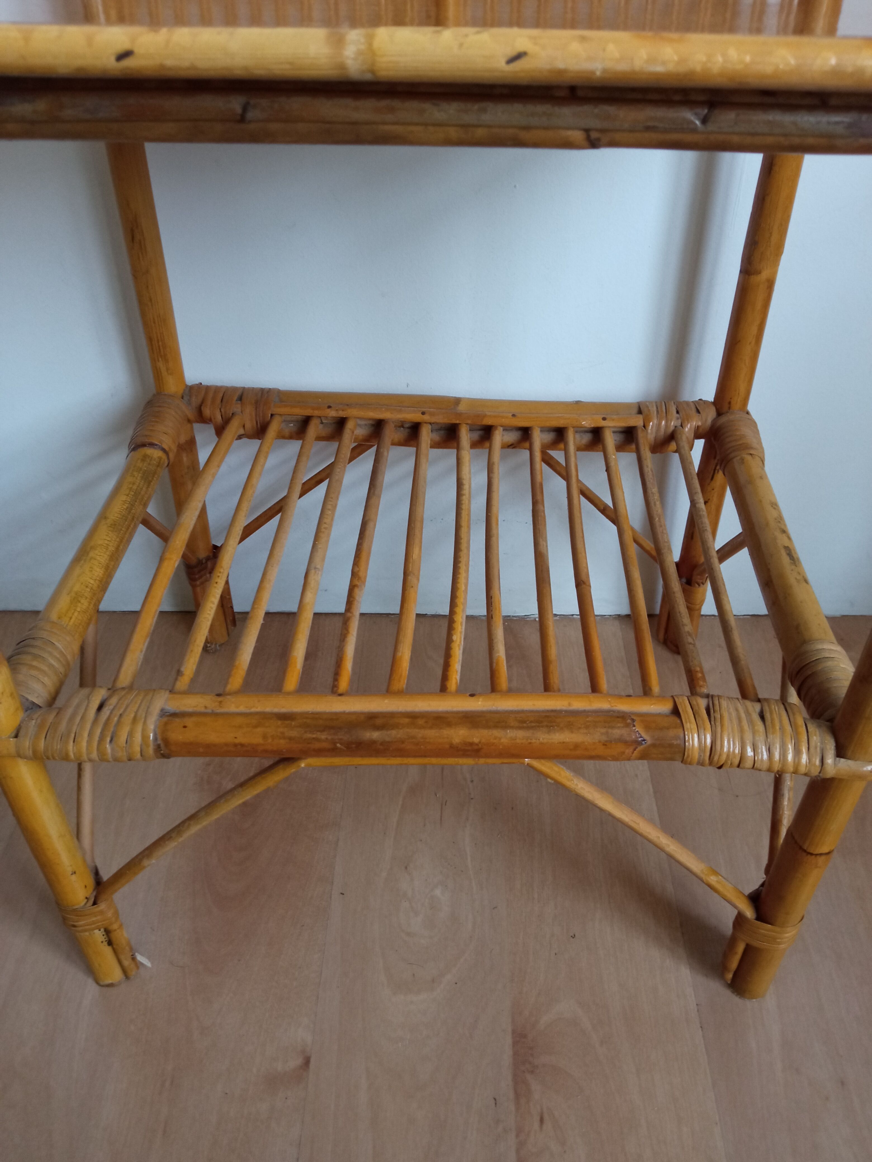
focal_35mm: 27
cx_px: 436
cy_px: 581
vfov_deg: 65.3
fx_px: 907
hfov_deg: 51.4
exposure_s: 1/25
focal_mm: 3.79
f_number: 2.2
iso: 479
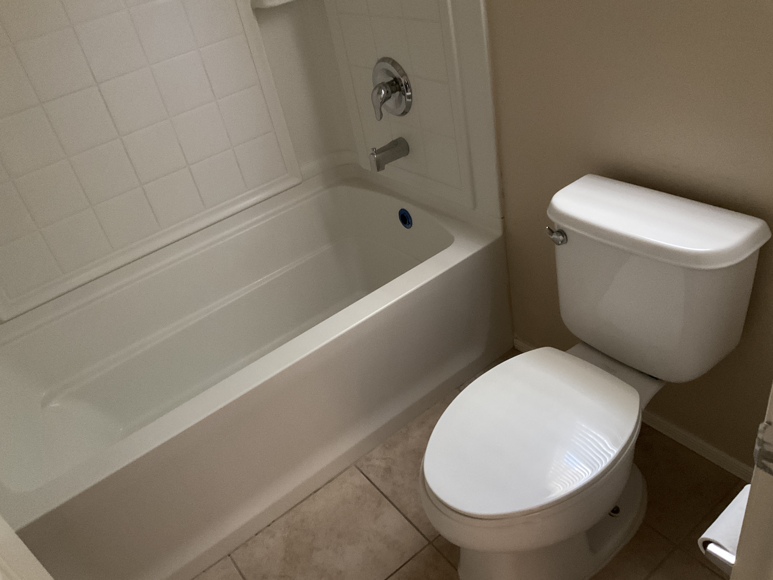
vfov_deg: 48.2
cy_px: 290
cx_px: 386
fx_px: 648
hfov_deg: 61.7
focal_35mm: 29
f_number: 1.8
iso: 400
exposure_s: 1/30
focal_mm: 3
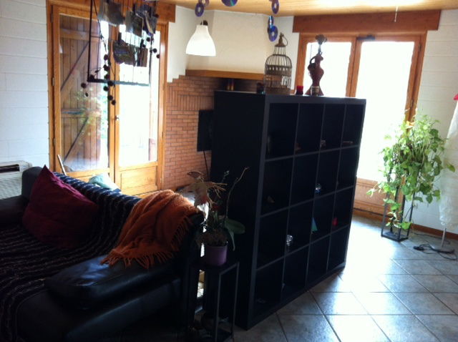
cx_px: 229
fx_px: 462
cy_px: 171
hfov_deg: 52.7
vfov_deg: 40.6
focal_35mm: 35
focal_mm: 3.85
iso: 125
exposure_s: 1/17
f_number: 2.8
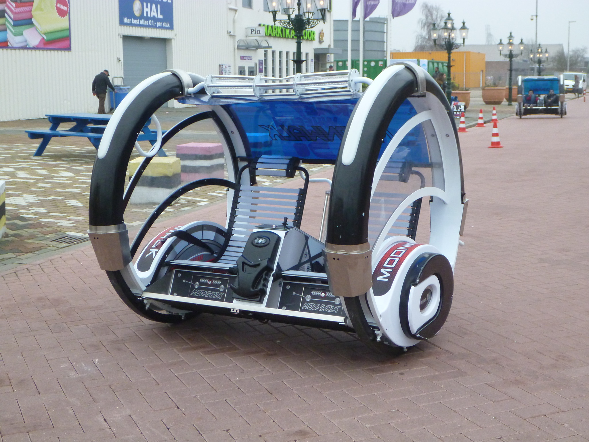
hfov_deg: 37.5
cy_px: 221
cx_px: 294
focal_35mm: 51
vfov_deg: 28.6
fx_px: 868
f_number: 4.7
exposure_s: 1/160
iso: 400
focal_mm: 9.1
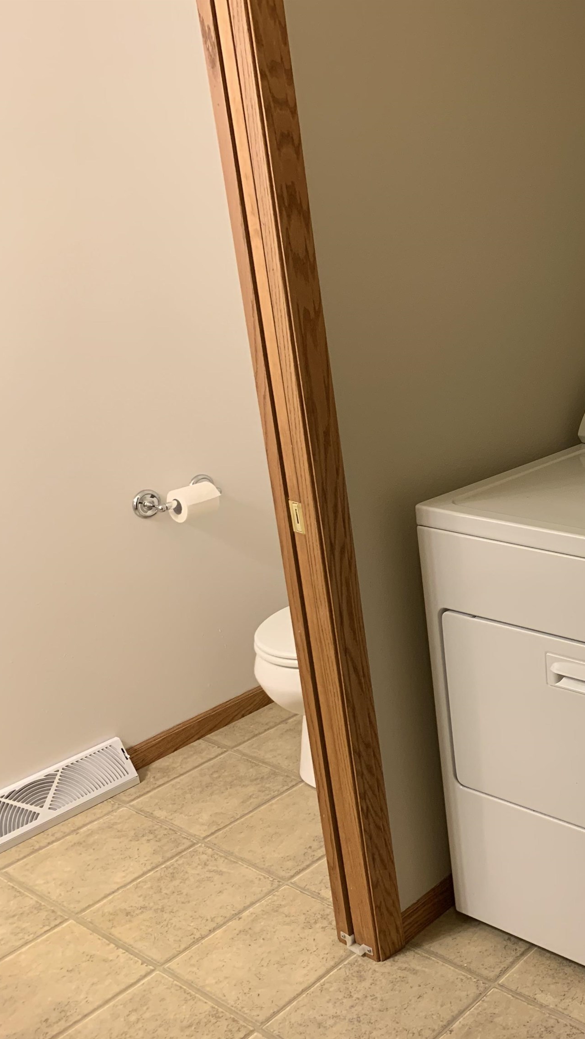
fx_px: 1048
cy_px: 522
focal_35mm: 38
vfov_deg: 52.8
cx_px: 678
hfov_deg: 27.8
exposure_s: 1/60
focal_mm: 4.25
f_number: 1.8
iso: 125
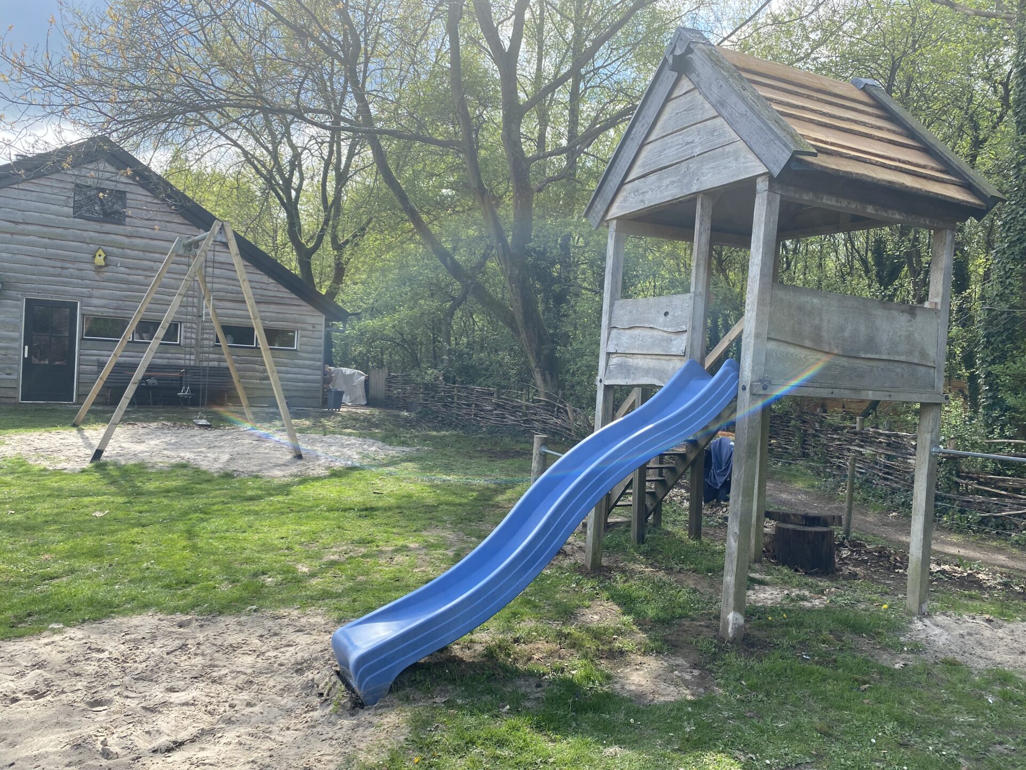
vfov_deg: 53.1
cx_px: 513
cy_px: 385
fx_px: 771
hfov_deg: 67.3
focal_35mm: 26
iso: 32
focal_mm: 4.25
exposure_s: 1/1034
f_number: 1.8
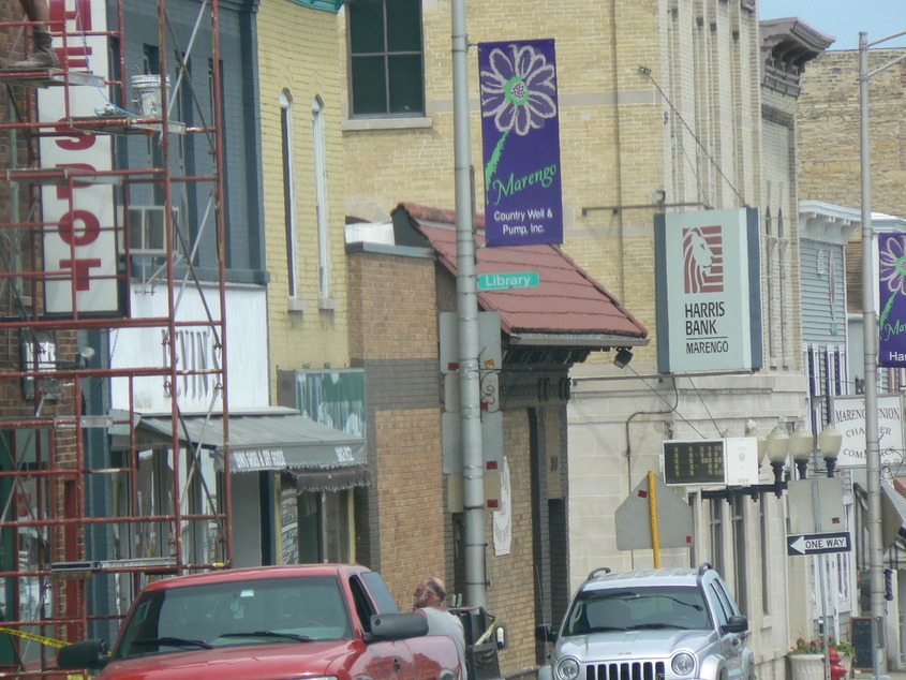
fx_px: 10392
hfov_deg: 5.0
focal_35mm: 397
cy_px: 340
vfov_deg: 3.7
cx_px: 453
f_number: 5.6
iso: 80
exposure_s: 1/250
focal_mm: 66.1
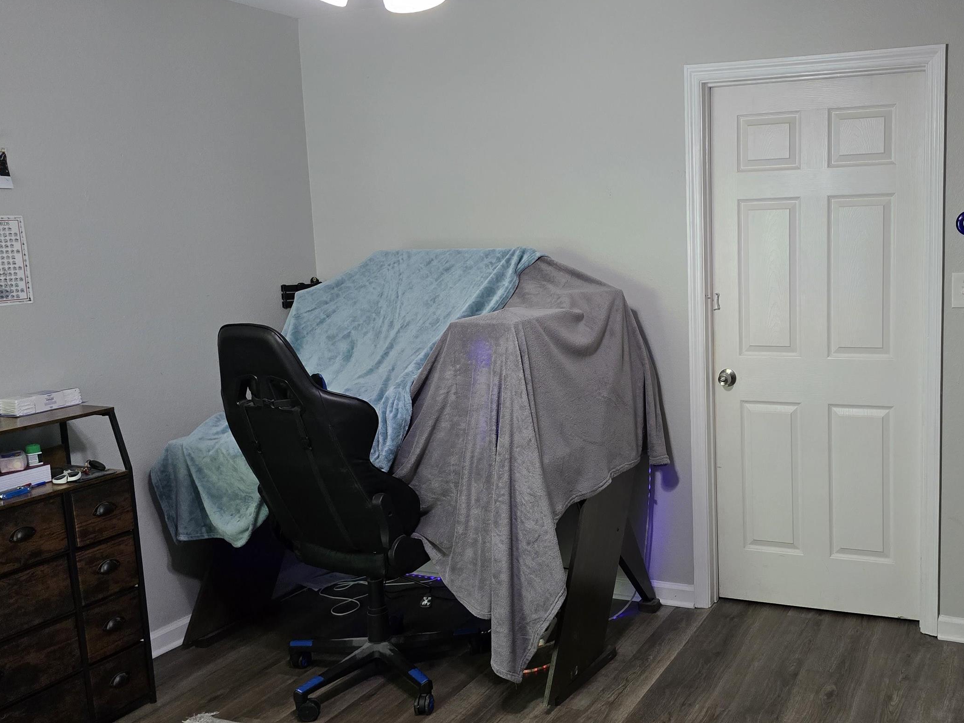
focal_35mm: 34
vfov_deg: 41.8
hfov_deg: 52.2
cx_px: 688
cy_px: 359
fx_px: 947
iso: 500
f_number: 1.7
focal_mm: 6.3
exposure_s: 1/120
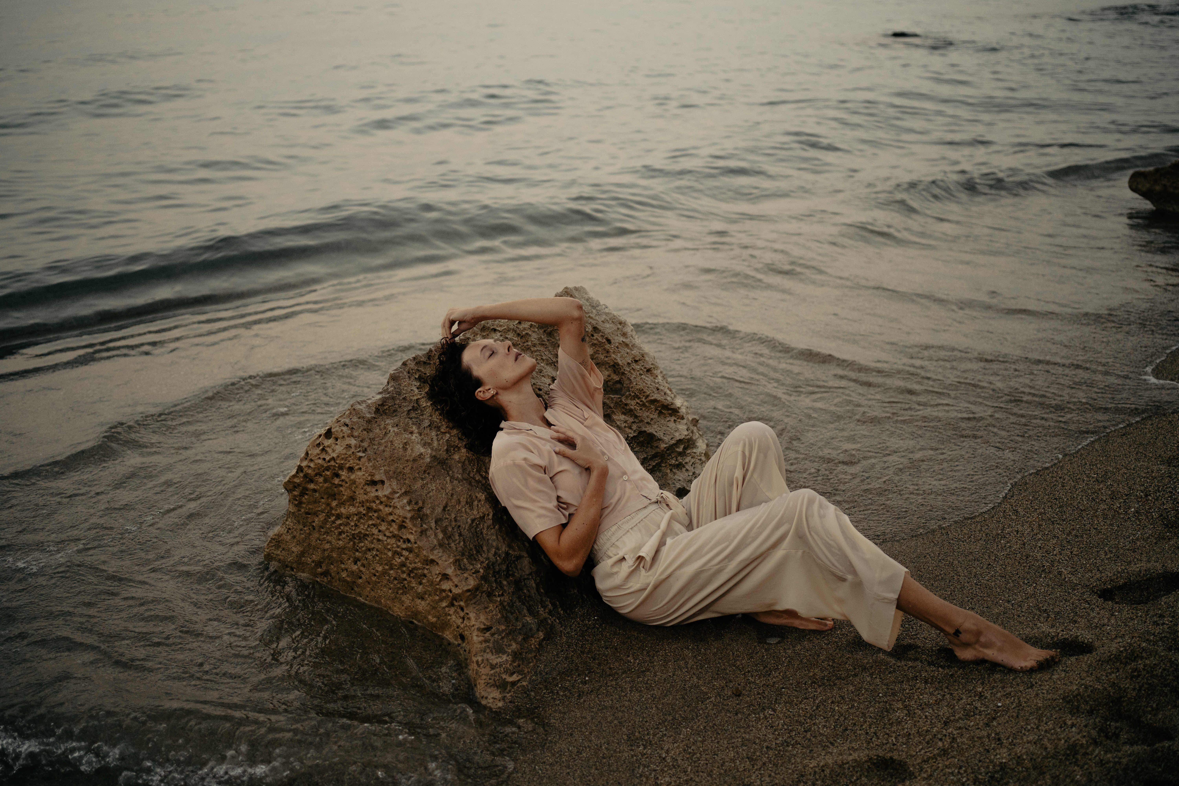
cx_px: 590
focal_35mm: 35
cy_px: 393
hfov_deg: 54.4
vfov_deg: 37.9
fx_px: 1146
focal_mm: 35
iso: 1250
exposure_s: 1/500
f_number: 2.2
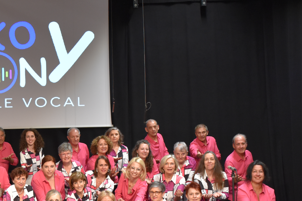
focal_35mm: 84
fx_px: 705
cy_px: 180
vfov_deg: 16.1
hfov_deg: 23.2
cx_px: 2
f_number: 4
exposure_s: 1/60
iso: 1250
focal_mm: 27
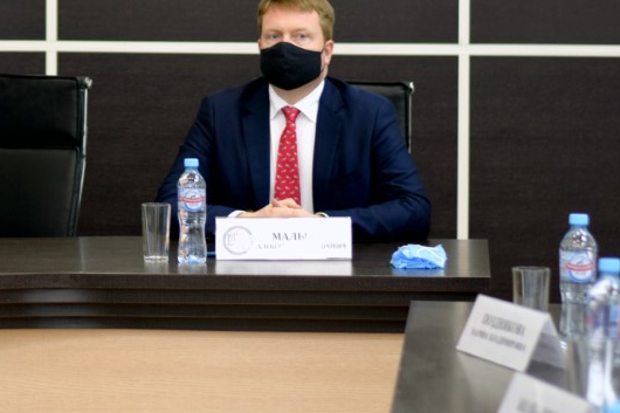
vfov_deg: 8.4
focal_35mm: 163
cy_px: -21
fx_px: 2806
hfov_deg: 12.5
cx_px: 25
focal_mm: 50
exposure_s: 1/125
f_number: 1.8
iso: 320
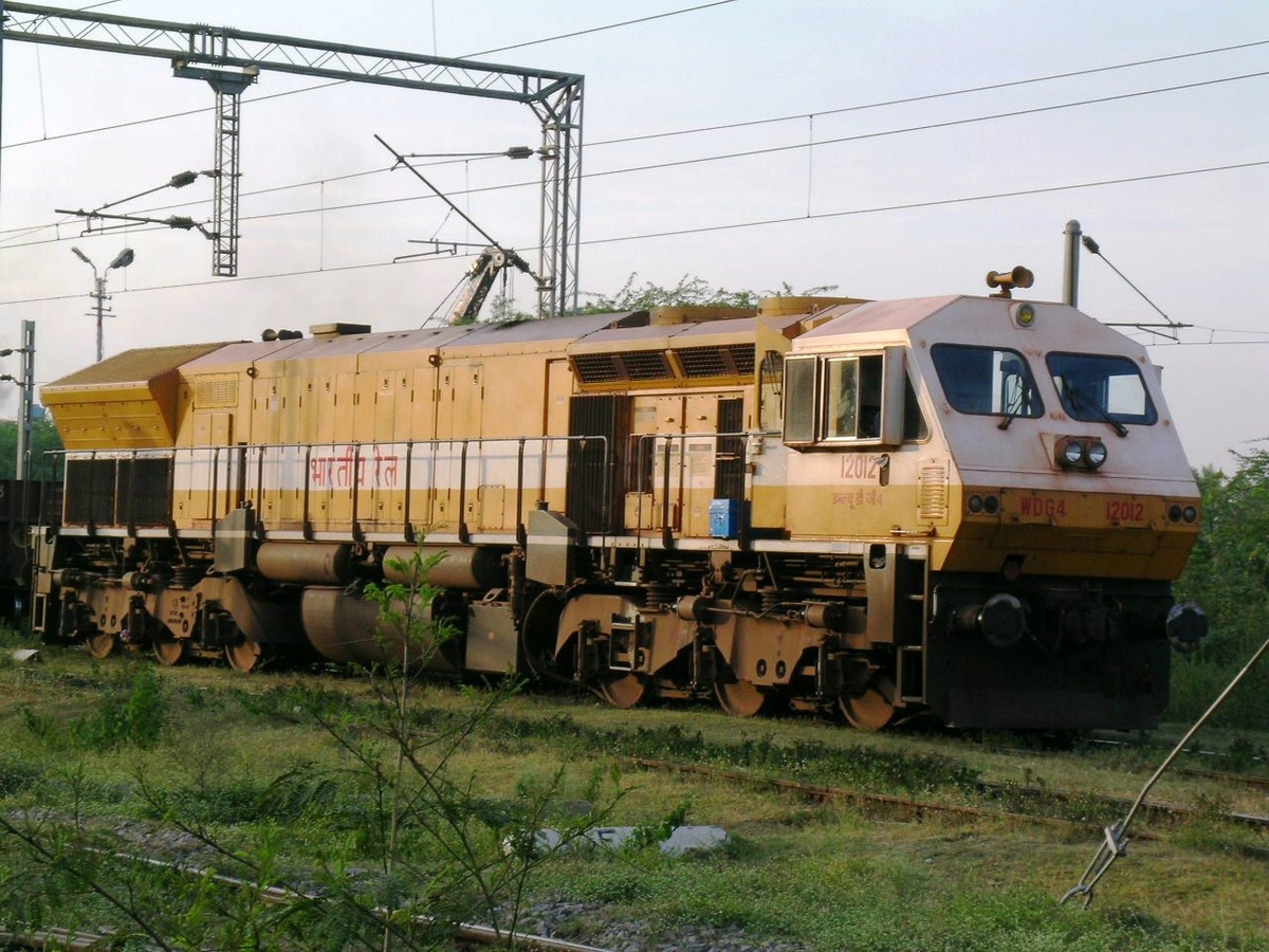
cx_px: 634
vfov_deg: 14.5
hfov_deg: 19.3
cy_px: 476
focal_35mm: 102
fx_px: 3739
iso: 100
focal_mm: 21.1
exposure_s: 1/126
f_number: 7
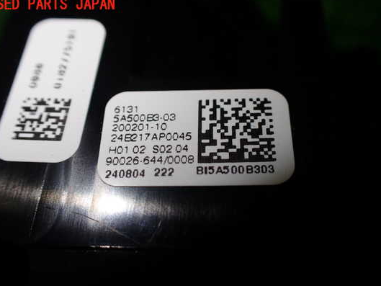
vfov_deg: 41.8
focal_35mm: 34
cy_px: 158
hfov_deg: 53.9
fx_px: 374
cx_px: 200
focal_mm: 5.4
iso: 100
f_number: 3.2
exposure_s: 1/160
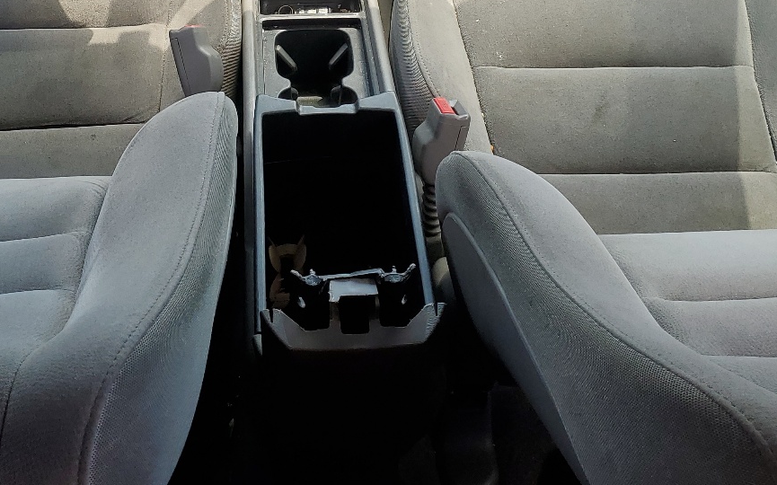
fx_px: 1080
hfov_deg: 39.4
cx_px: 300
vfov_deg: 23.8
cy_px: -45
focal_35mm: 51
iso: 50
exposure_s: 1/256
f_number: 1.5
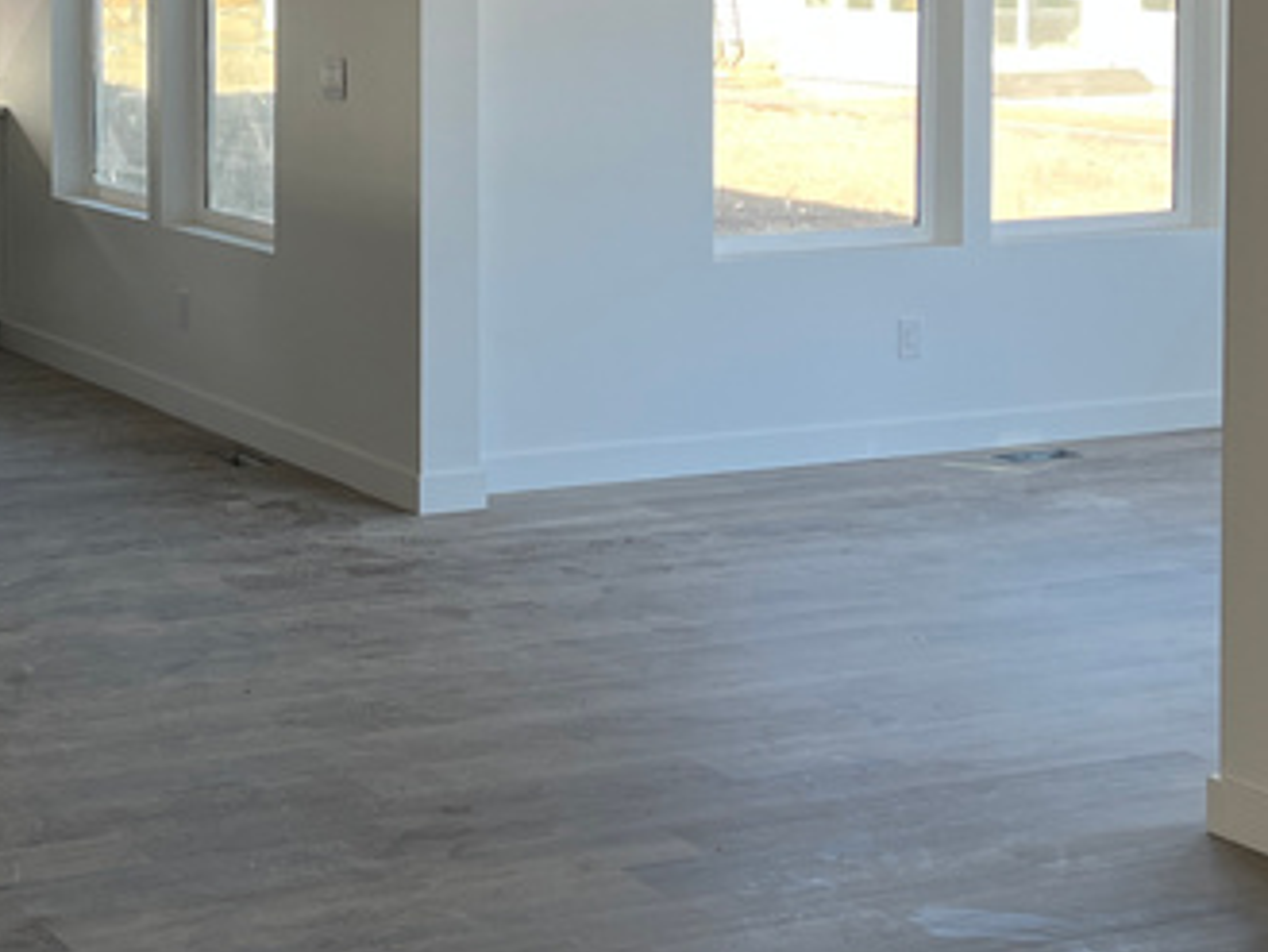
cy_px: 81
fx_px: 2968
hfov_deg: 23.5
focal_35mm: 81
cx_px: 127
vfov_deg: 17.9
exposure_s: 1/175
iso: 40
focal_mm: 5.1
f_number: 1.6
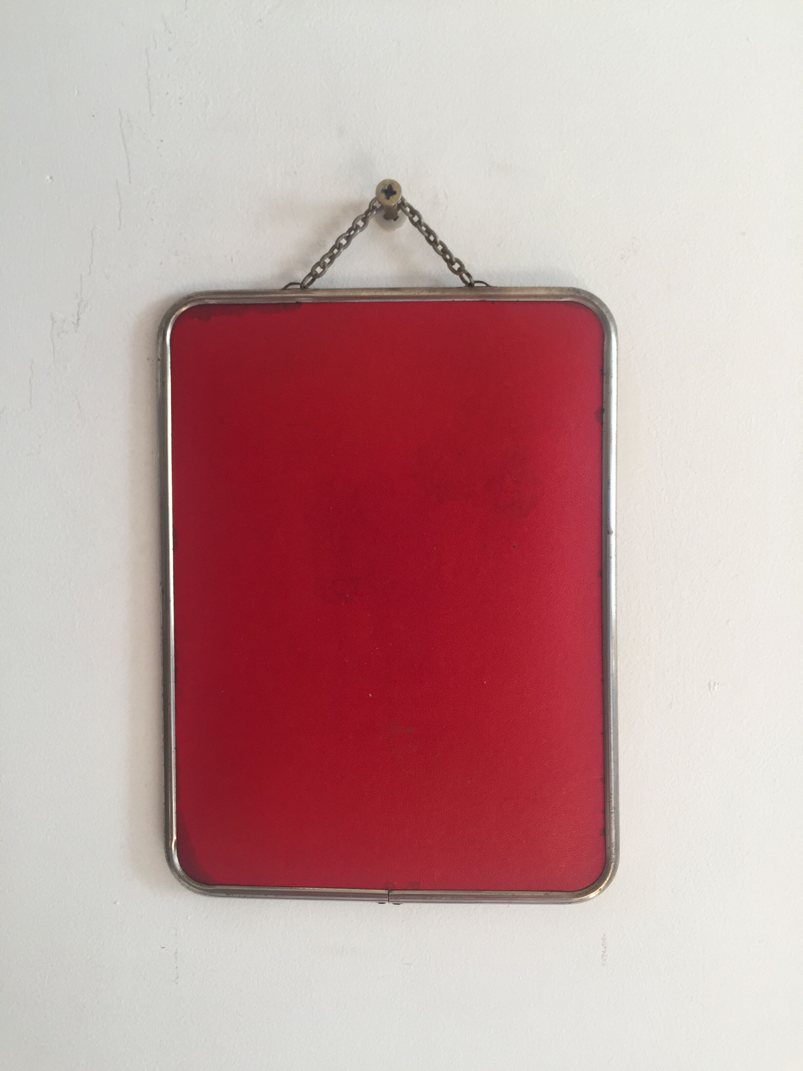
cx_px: 402
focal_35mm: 29
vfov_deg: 61.7
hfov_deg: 48.2
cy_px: 536
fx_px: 897
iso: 40
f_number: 2.2
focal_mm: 4.15
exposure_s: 1/50
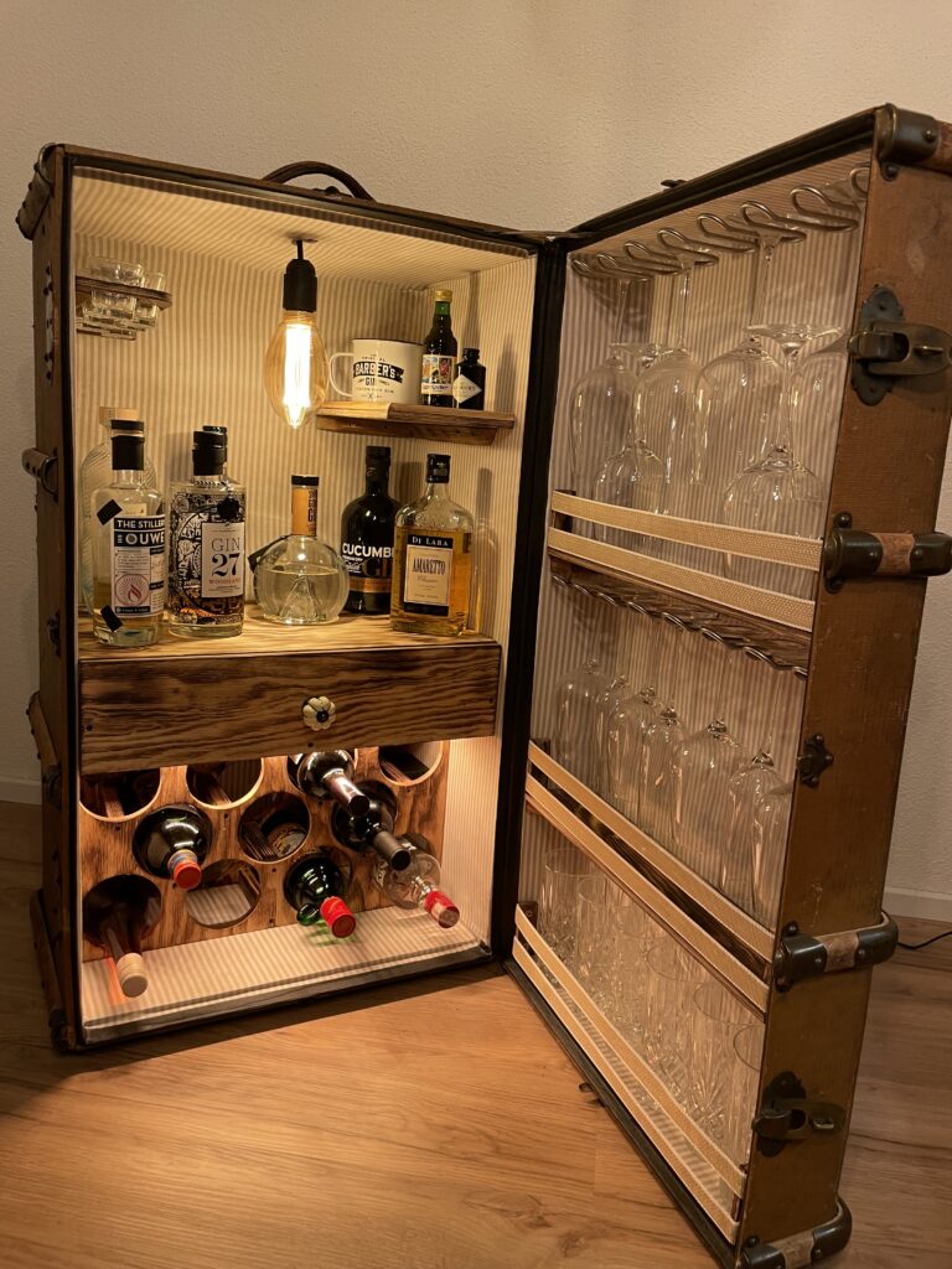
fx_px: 953
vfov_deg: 67.3
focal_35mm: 26
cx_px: 476
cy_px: 634
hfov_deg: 53.1
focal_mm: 4.2
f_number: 1.6
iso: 125
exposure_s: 1/50
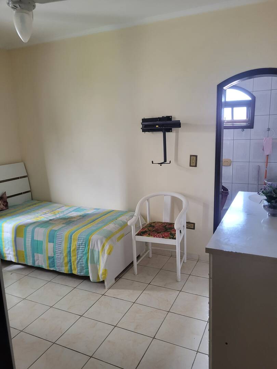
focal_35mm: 26
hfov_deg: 53.1
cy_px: 184
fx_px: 277
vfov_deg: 67.3
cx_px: 138
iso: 250
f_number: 1.8
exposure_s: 1/40
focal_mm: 5.4
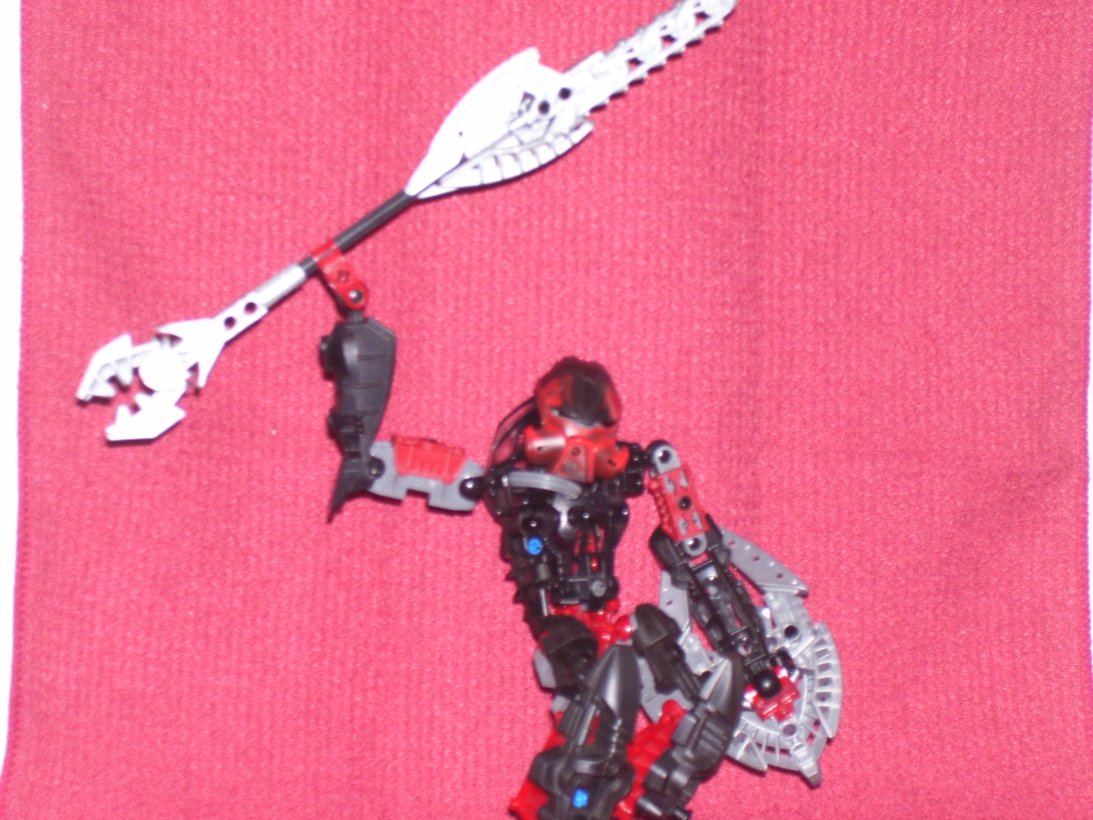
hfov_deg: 19.3
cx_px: 546
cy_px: 410
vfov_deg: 14.5
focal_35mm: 102
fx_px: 3221
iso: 125
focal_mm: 16.8
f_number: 4.6
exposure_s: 1/90
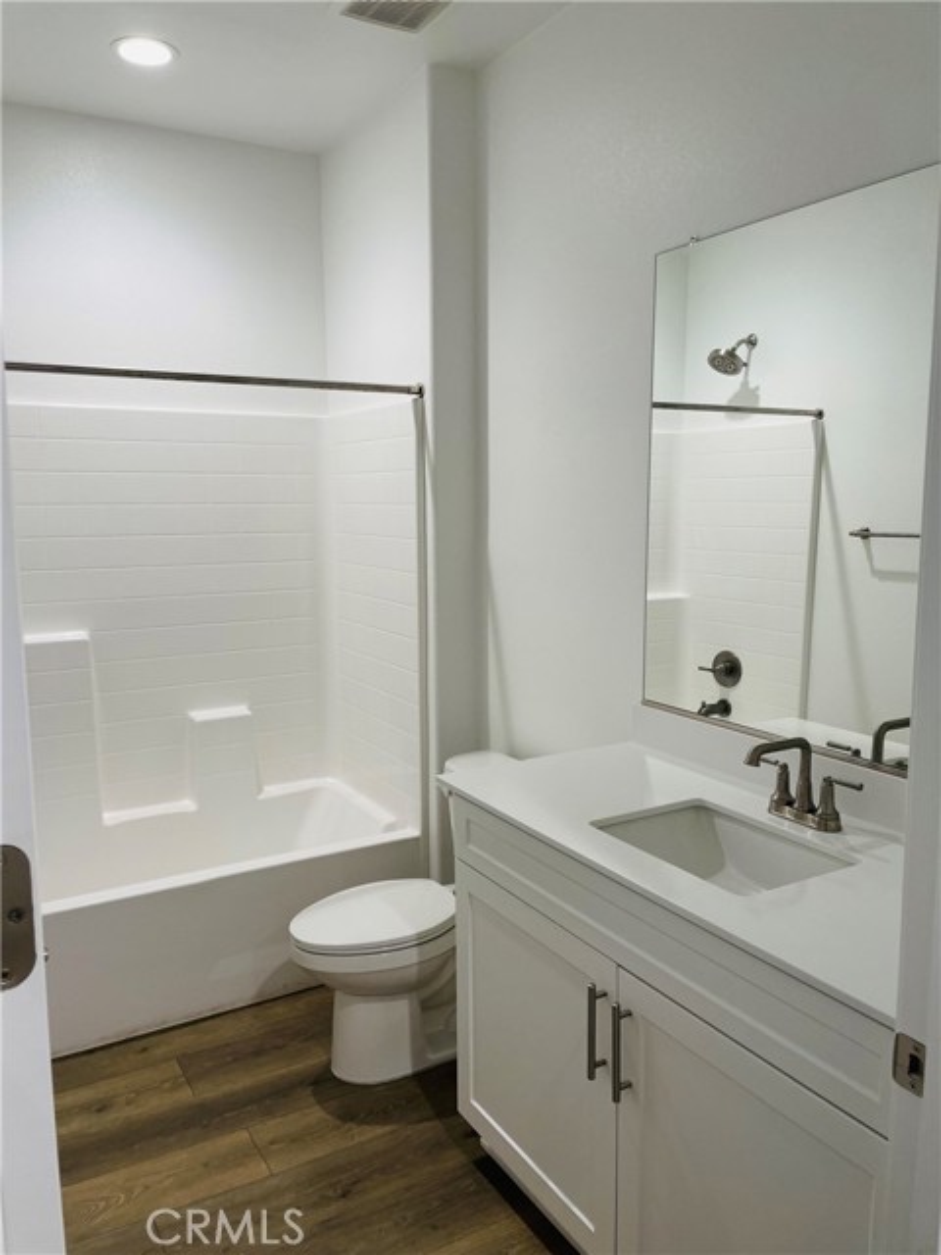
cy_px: 628
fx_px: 942
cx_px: 470
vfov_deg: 67.3
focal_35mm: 26
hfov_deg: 53.1
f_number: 1.6
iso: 64
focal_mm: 4.2
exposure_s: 1/120
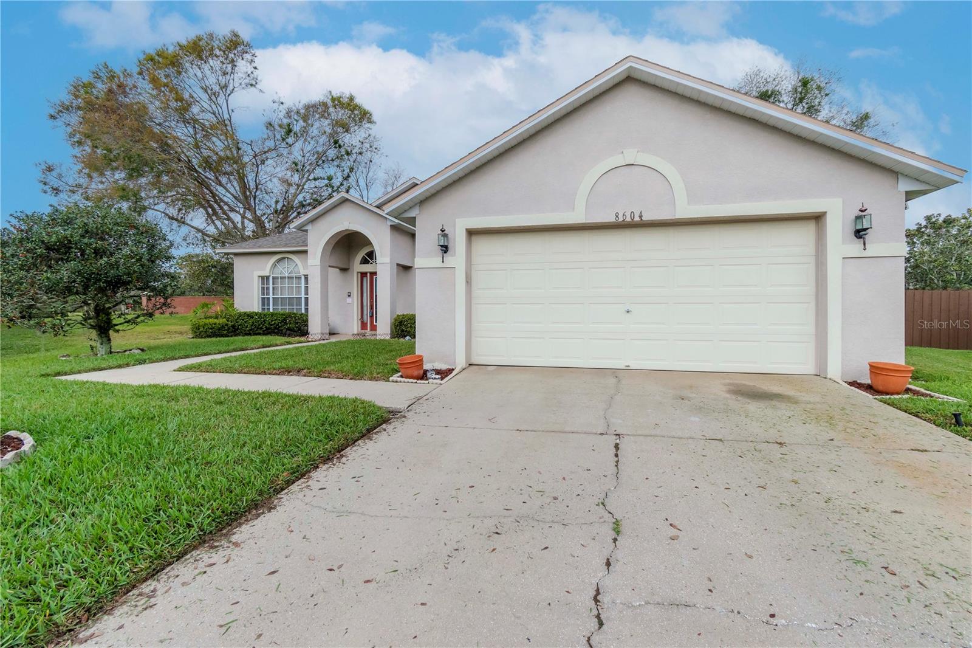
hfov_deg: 100.4
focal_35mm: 15
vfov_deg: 77.3
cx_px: 486
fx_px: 405
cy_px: 324
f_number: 7.1
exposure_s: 1/1250
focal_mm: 10
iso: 500
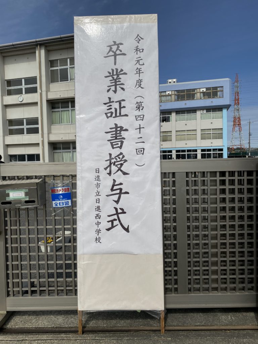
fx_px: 258
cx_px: 129
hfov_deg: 53.1
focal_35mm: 26
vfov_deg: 67.3
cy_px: 172
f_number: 1.8
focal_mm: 4.25
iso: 32
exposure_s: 1/10526
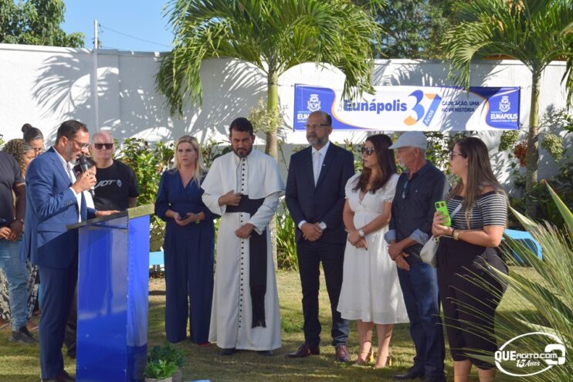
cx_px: 286
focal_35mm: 72
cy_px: 191
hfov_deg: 28.1
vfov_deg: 18.9
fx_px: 1146
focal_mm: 48
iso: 100
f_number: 10
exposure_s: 1/200
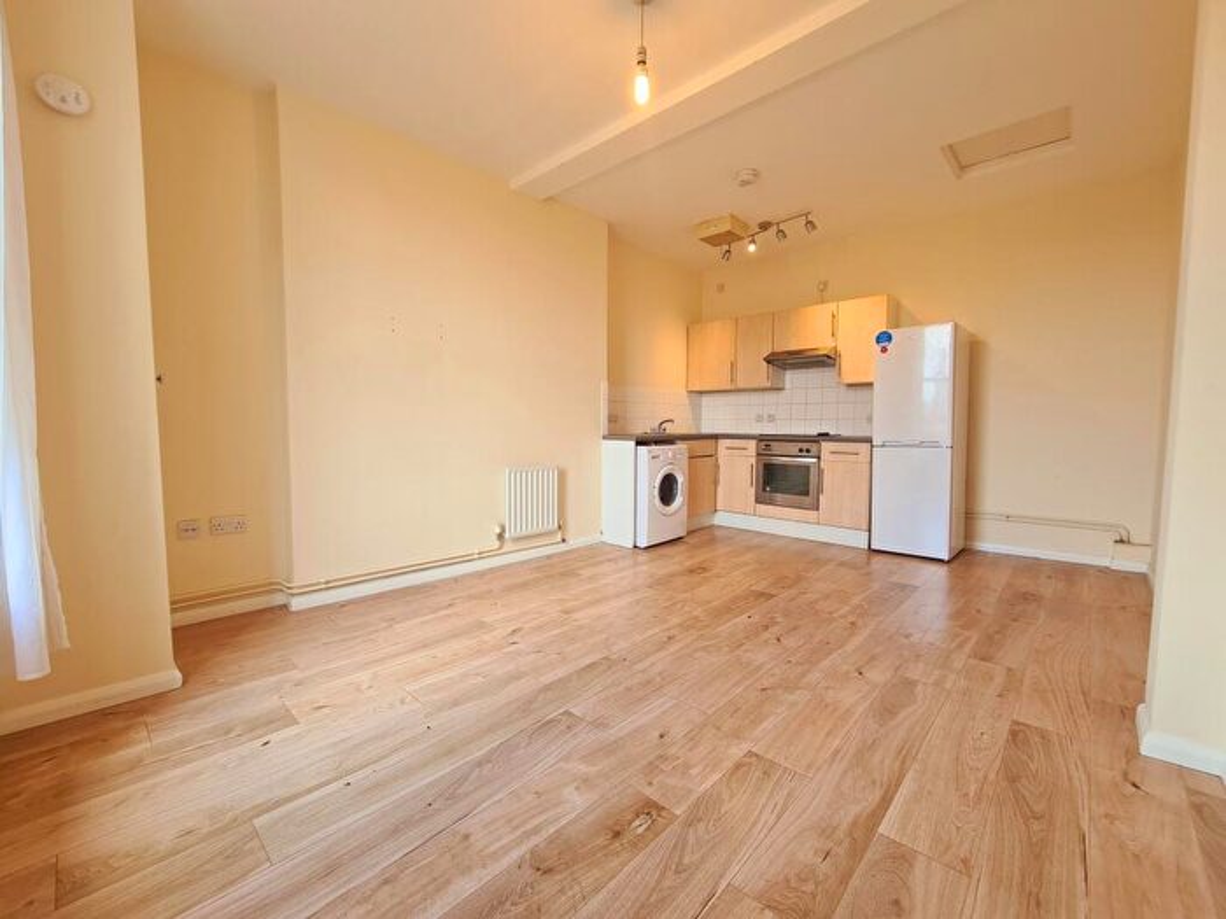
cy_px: 460
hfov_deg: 106.2
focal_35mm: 13
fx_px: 460
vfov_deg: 89.9
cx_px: 613
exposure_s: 1/50
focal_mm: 2.22
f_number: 2.2
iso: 80
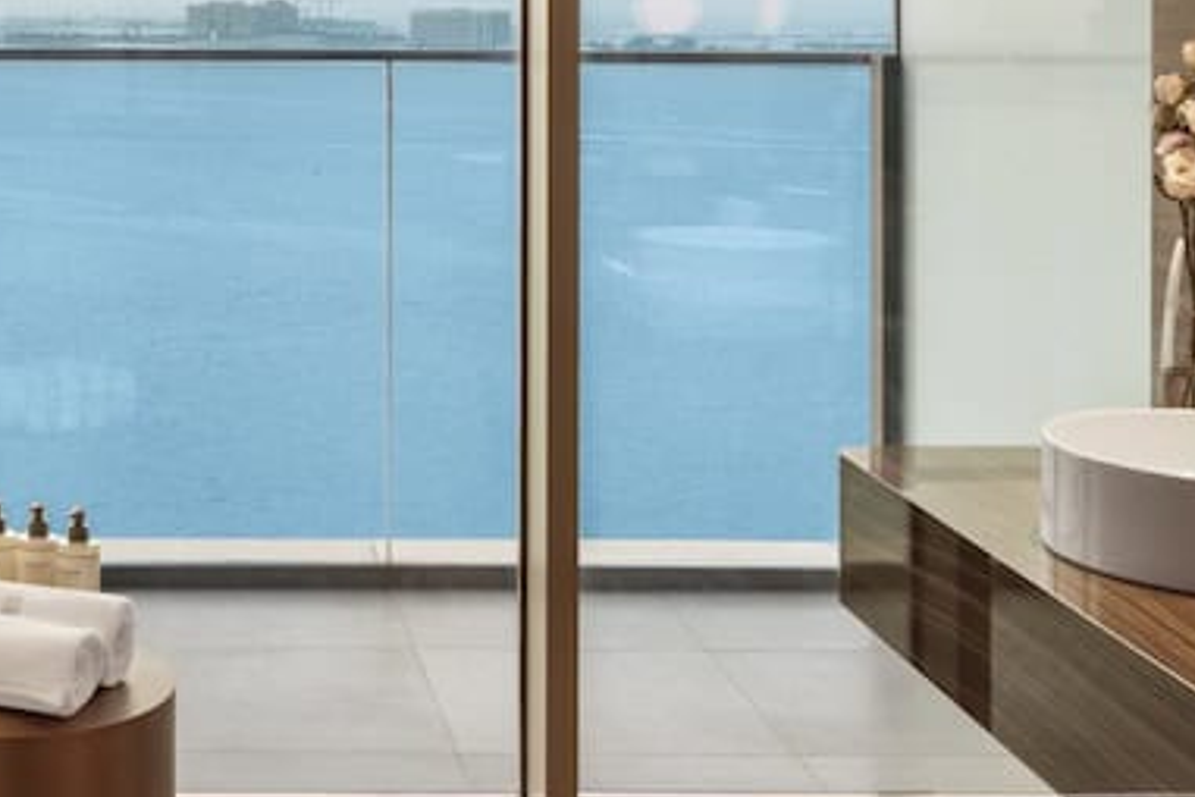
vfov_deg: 21.0
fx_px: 2091
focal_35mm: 63
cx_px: 144
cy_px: 38
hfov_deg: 30.6
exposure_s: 1/1.25
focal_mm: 16
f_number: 8
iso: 100
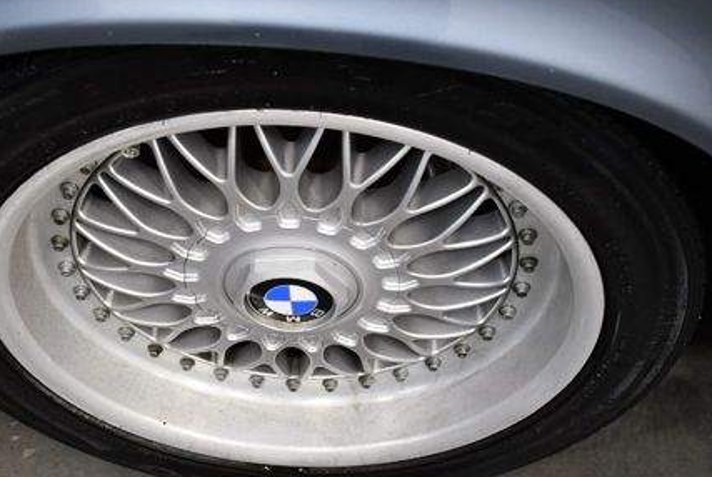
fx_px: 1069
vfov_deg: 25.1
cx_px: 288
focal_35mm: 54
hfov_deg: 36.7
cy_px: 236
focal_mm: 18
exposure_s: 1/125
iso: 1000
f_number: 3.5
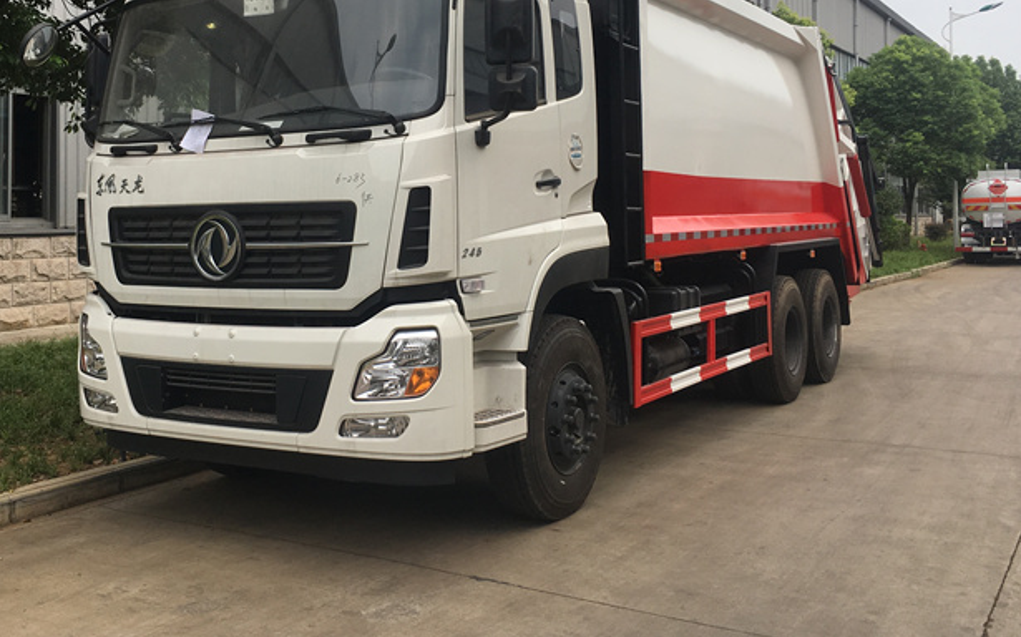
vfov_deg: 31.5
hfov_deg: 49.1
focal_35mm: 40
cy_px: 179
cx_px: 425
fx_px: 1113
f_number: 2.2
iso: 25
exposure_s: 1/601
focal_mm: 4.15
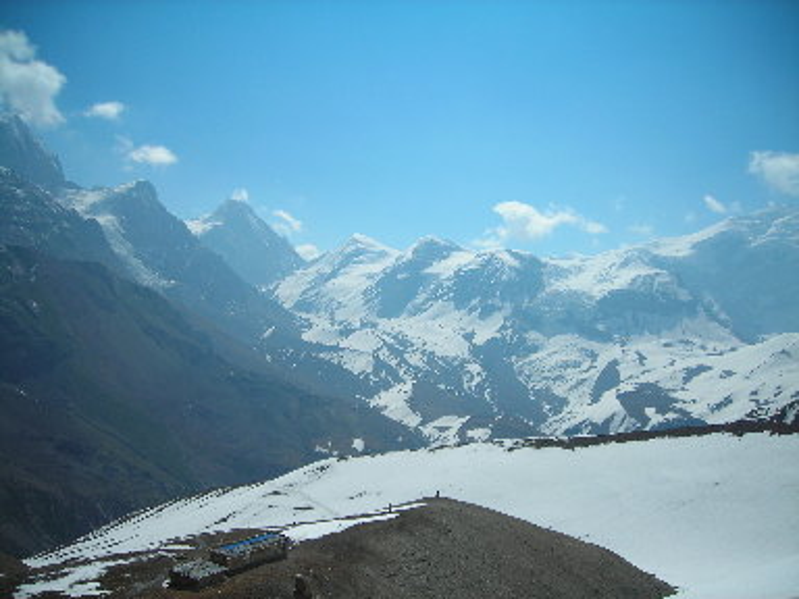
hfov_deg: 49.0
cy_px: 300
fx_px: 877
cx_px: 400
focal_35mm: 38
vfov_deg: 37.7
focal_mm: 6.3
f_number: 6.4
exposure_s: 1/466
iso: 50
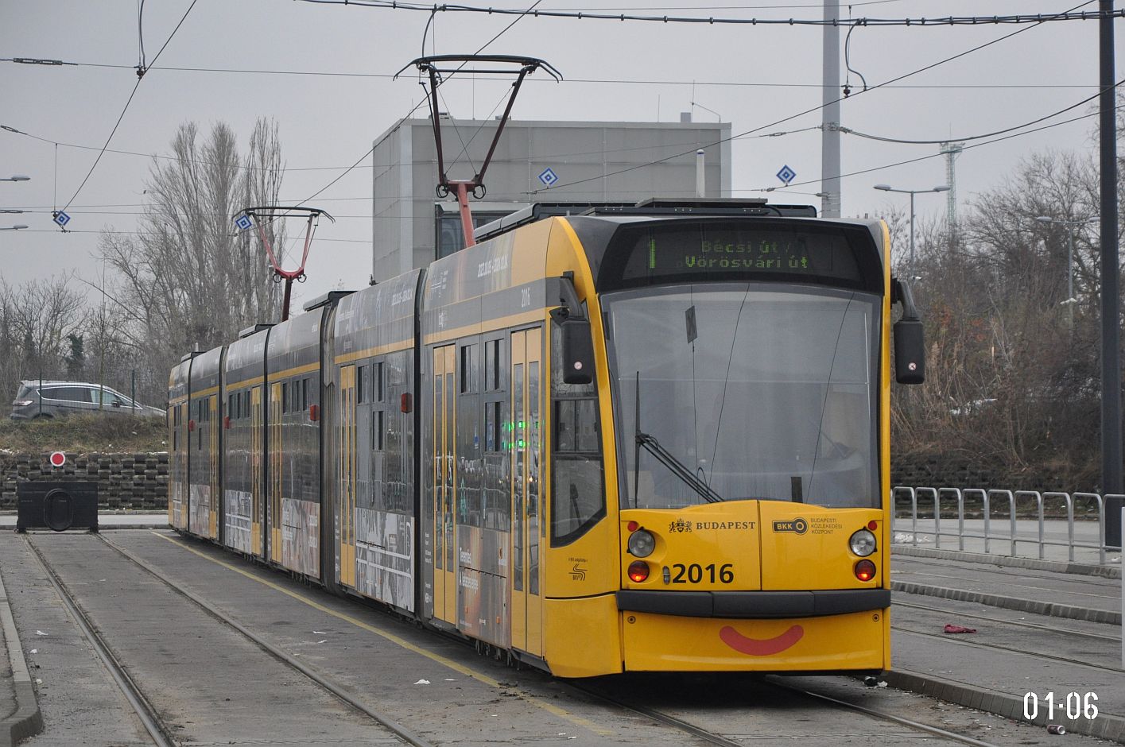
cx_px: 562
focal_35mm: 120
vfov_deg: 11.4
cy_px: 374
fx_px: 3746
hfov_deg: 17.1
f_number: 5.3
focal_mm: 80
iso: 900
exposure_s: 1/500
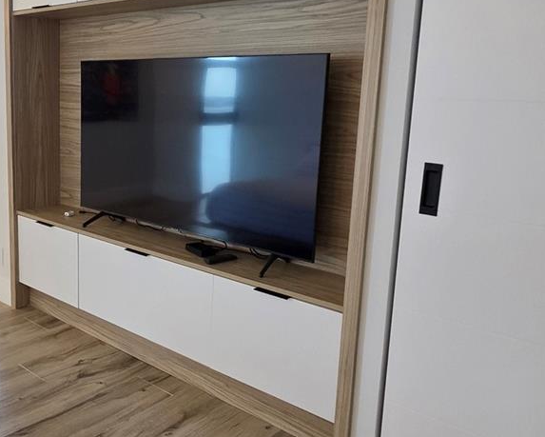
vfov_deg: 43.3
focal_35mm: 34
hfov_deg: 49.7
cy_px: 187
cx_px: 107
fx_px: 549
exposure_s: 1/120
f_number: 1.9
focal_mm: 2.2
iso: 320
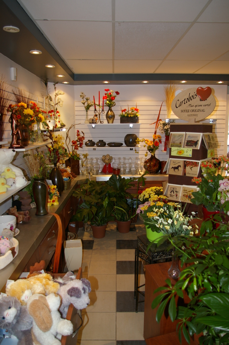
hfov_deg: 47.9
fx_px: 258
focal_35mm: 27
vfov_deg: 67.4
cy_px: 172
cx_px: 114
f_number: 3.5
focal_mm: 18
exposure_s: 1/30
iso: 200
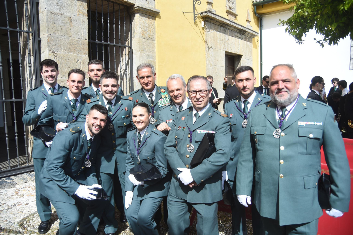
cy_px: 118
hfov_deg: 63.6
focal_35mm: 29
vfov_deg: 45.0
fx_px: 284
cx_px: 176
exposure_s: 1/500
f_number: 5.6
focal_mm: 29
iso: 100
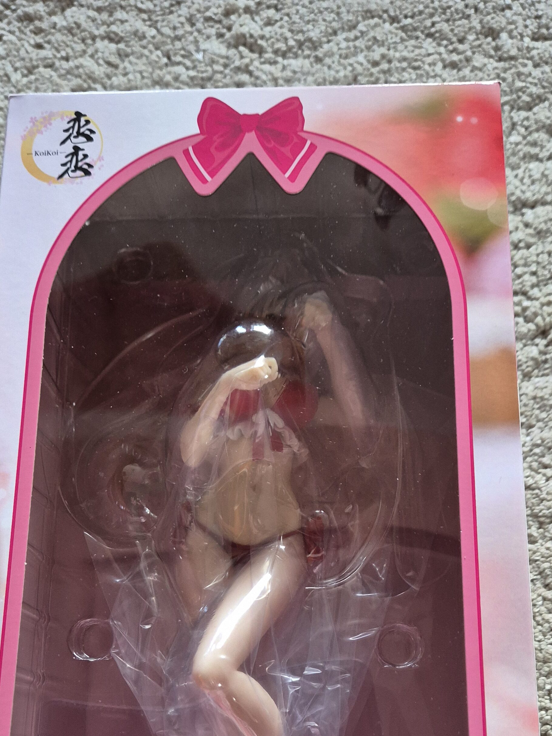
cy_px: 569
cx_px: 300
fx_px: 808
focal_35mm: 38
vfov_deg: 46.8
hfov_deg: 37.7
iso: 500
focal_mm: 5.4
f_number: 1.8
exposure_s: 1/60
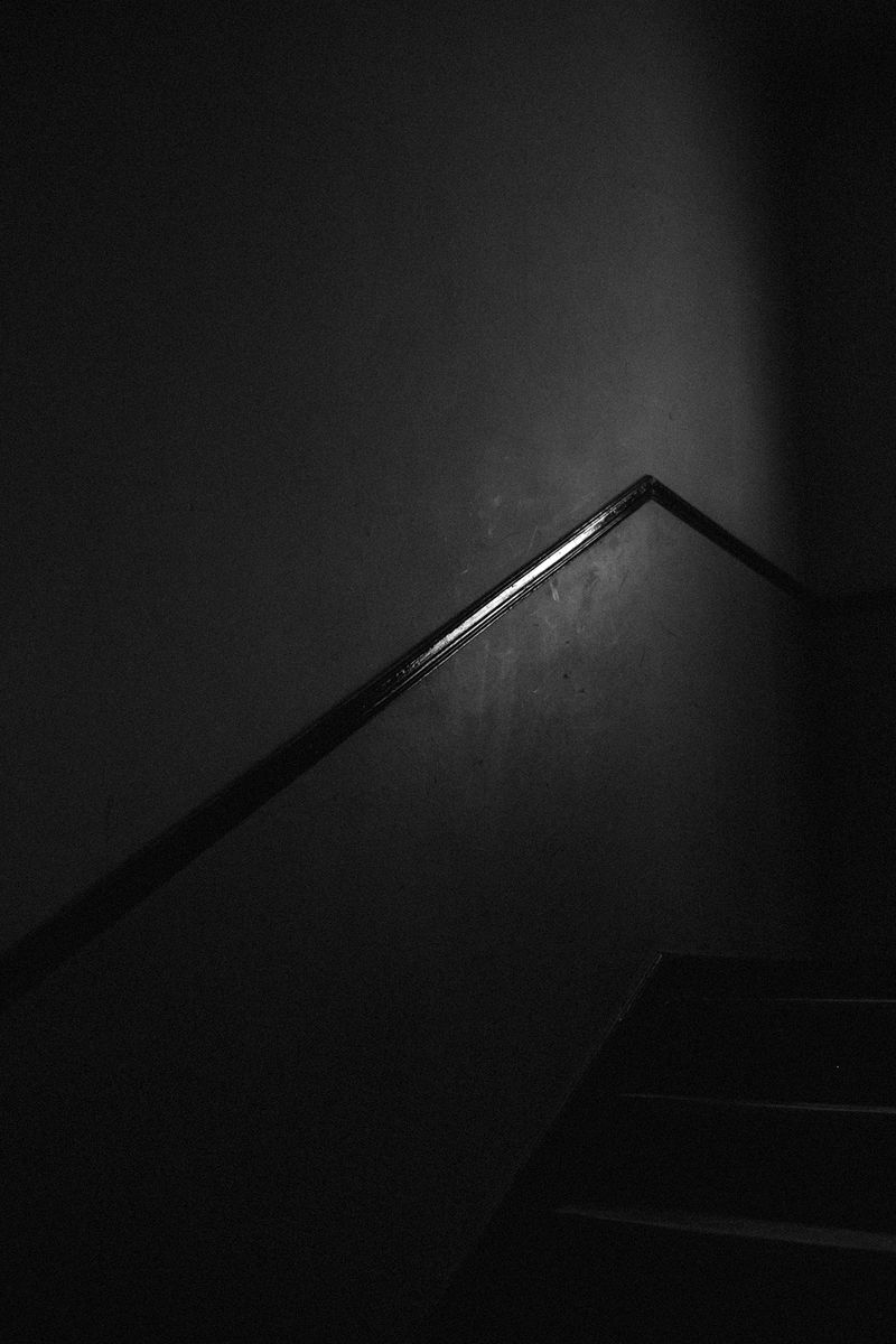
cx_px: 448
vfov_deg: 54.4
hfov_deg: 37.9
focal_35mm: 35
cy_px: 672
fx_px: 1307
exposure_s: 1/80
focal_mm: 23
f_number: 1.4
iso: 640
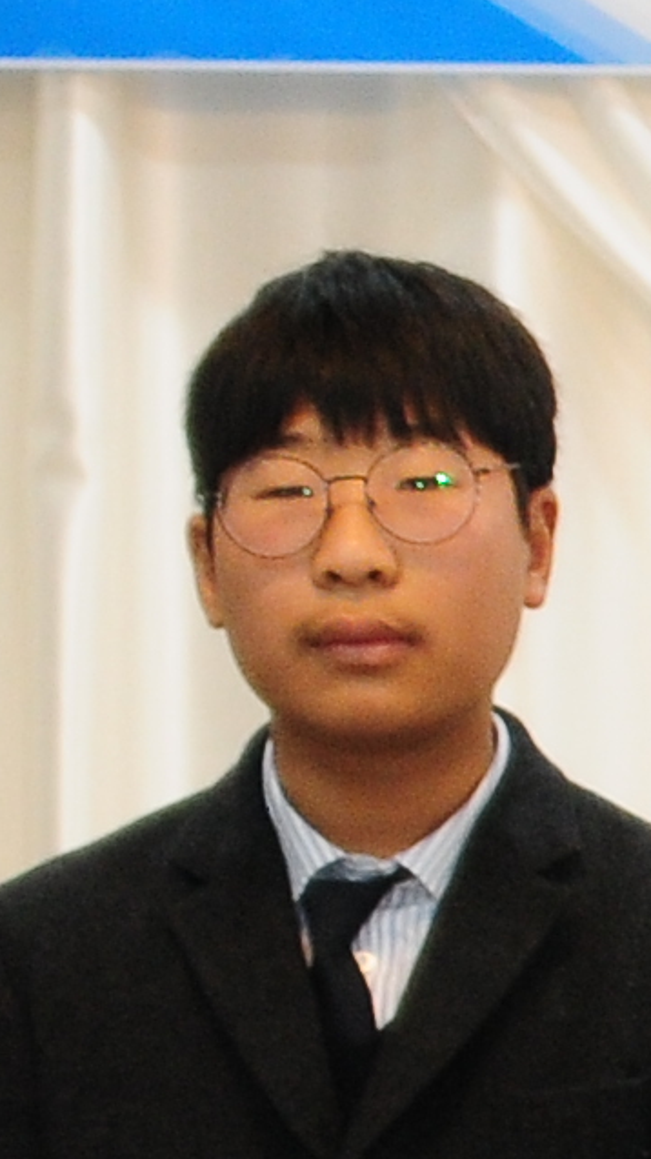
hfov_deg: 3.8
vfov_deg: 7.3
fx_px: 9090
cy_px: 1179
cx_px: 3046
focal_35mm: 296
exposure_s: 1/60
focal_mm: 28
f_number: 4
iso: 500
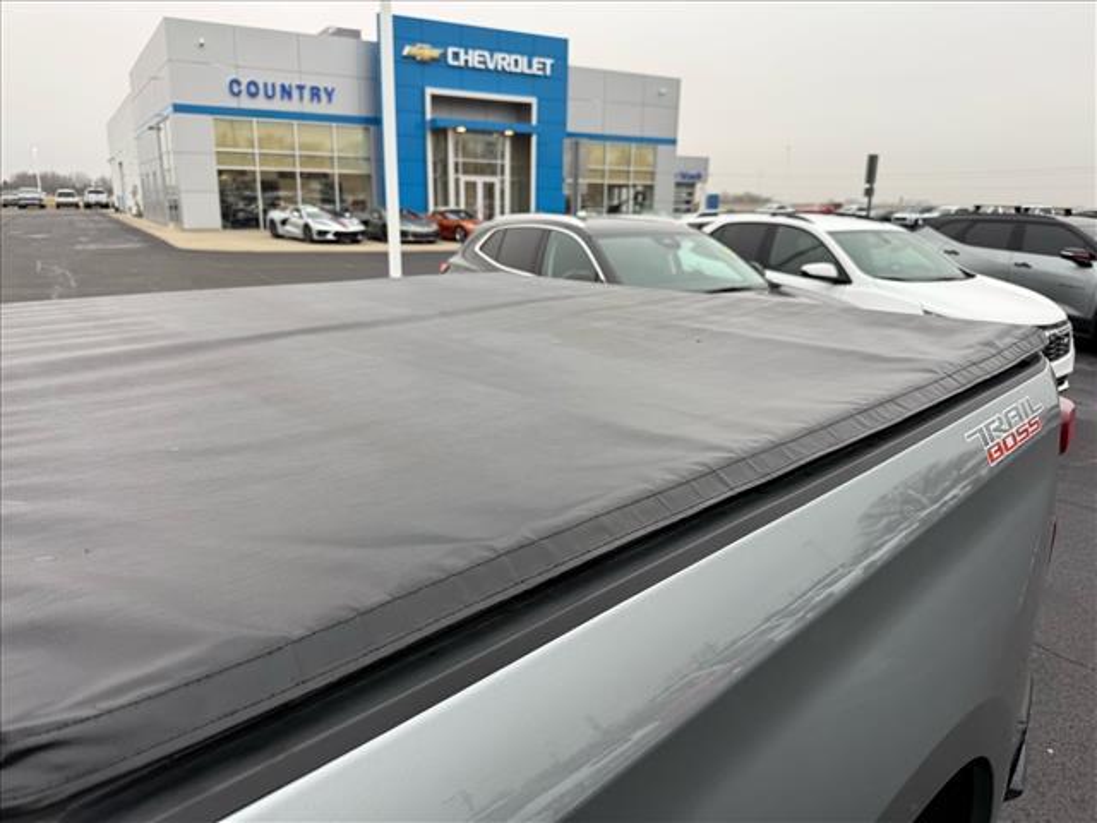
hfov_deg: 71.6
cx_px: 548
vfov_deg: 56.8
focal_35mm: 24
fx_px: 761
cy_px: 412
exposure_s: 1/299
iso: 80
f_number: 1.78
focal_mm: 6.76
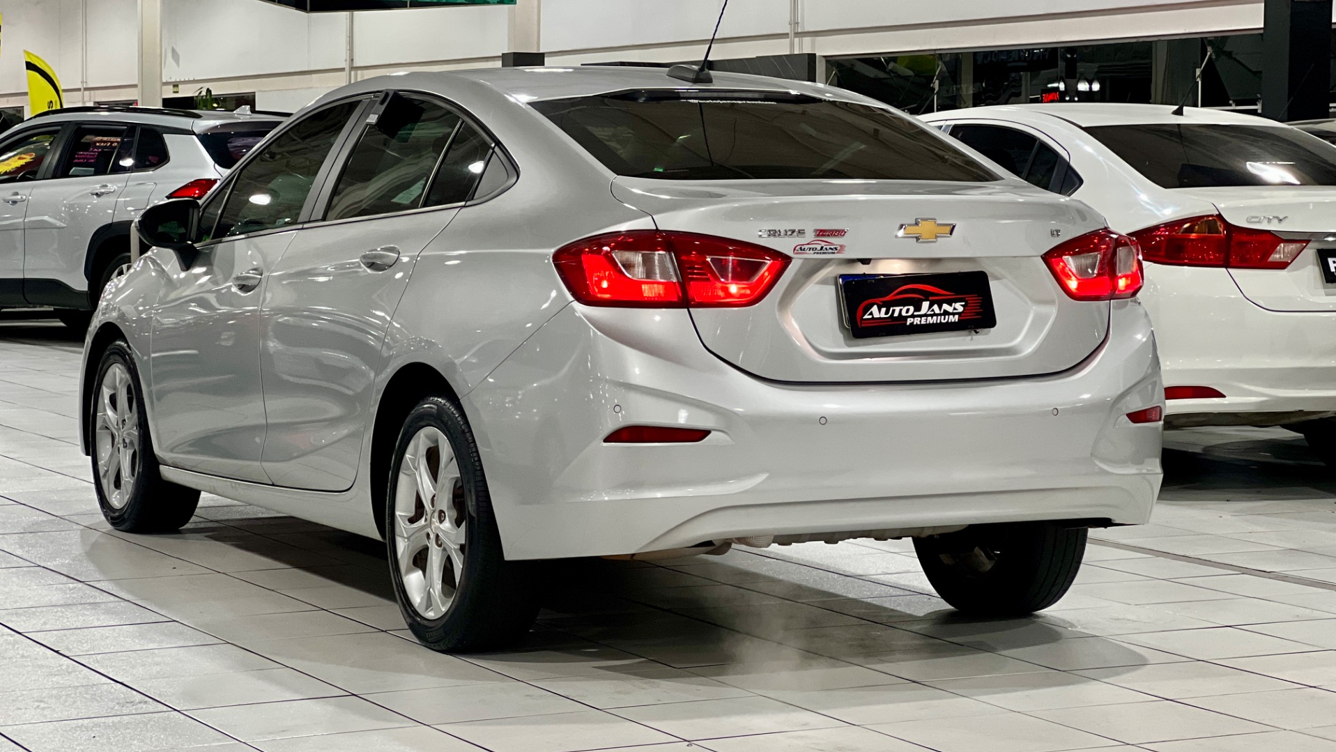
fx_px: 2976
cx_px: 668
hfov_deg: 25.3
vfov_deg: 14.4
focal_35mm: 84
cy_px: 303
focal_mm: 9
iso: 250
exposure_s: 1/40
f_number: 2.8
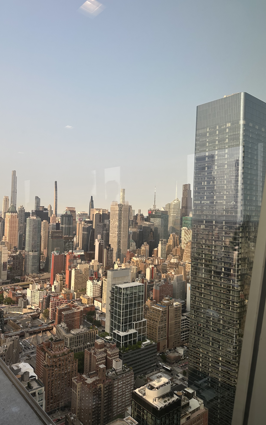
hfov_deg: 47.6
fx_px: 302
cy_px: 211
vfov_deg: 70.4
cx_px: 123
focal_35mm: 26
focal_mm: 6.86
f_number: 1.78
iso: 80
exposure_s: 1/2110
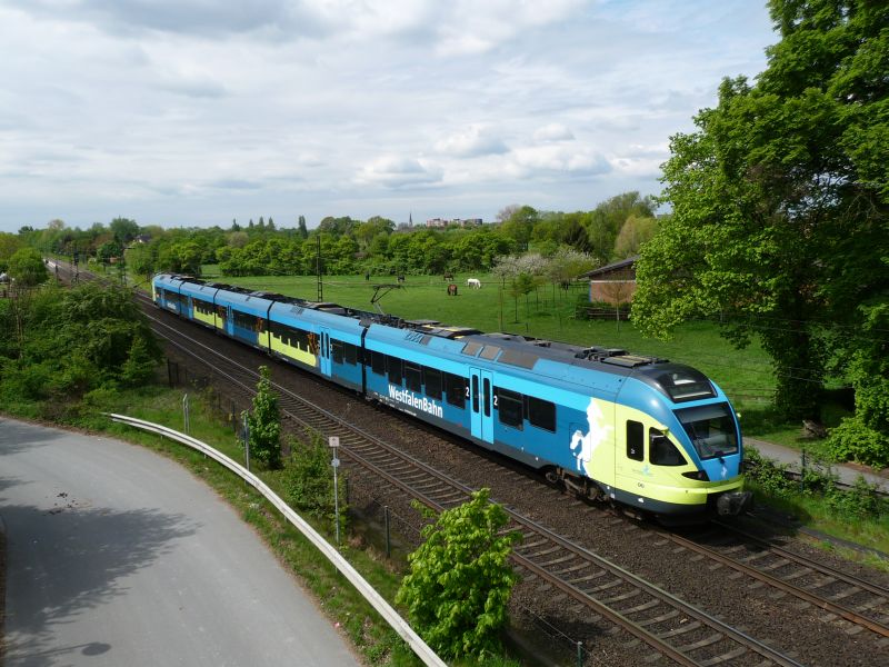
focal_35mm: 30
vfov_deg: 46.8
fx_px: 770
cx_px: 444
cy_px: 334
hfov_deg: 60.0
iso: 100
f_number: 3.4
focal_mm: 5
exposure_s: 1/1000
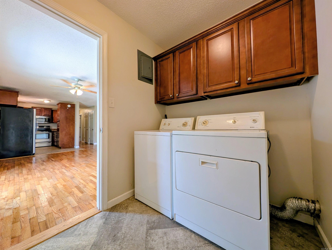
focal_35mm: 12
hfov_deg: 110.5
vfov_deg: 94.6
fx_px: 115
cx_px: 166
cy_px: 125
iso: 62
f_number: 1.95
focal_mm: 2.23
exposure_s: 1/40
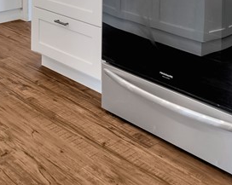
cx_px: 15
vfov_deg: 21.3
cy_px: -92
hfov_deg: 29.9
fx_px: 412
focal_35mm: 60
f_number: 7.1
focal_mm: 16
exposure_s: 1/3
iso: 80
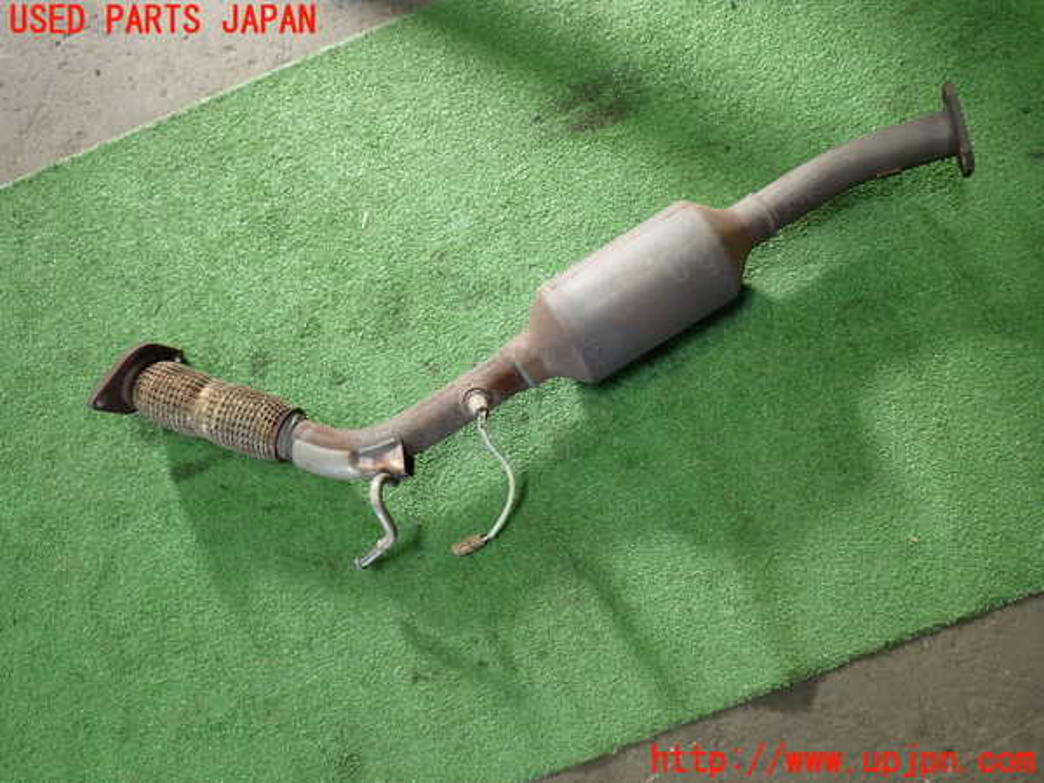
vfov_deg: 46.8
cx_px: 522
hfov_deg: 60.0
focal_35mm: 30
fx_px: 905
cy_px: 392
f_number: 2.3
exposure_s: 1/50
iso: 200
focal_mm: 5.4
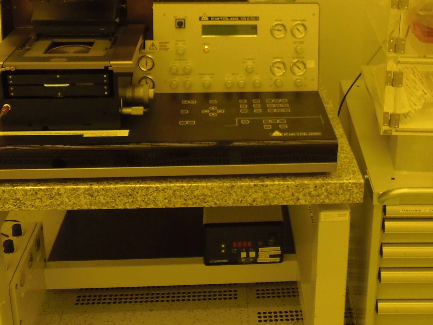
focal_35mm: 49
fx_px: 613
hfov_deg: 38.7
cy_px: 32
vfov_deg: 28.5
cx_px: 265
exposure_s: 1/30
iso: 160
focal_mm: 4.3
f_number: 2.9
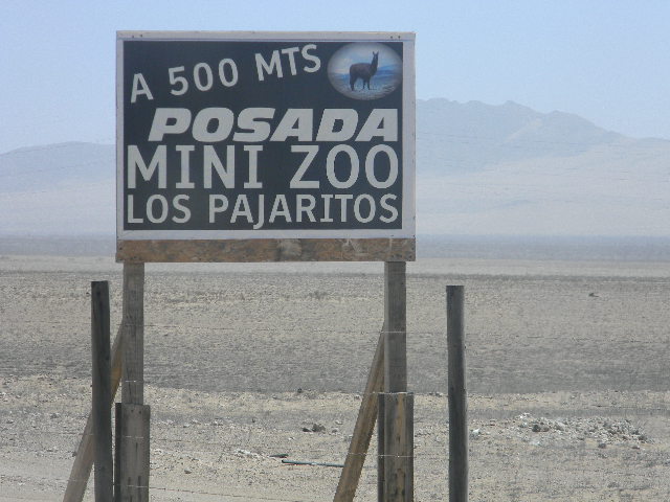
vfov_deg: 8.1
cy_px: 251
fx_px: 3542
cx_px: 335
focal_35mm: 183
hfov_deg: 10.8
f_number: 5.2
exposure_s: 1/275
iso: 80
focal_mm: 33.1
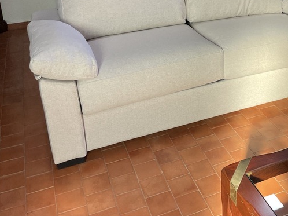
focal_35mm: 47
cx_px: 230
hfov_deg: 38.9
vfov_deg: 29.6
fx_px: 391
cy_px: 23
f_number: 1.6
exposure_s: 1/100
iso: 50
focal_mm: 4.2
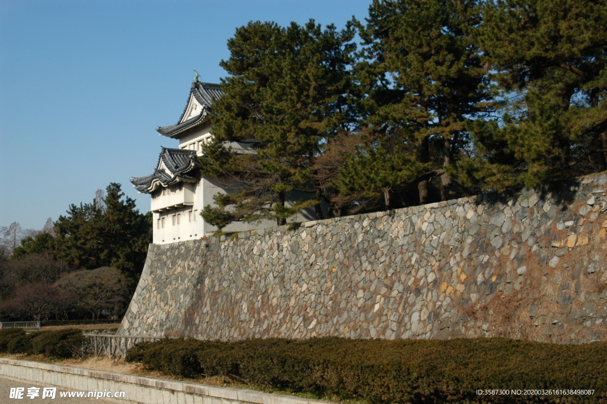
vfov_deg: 23.7
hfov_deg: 35.1
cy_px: 202
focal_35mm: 57
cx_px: 304
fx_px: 960
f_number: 9
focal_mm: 38
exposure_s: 1/320
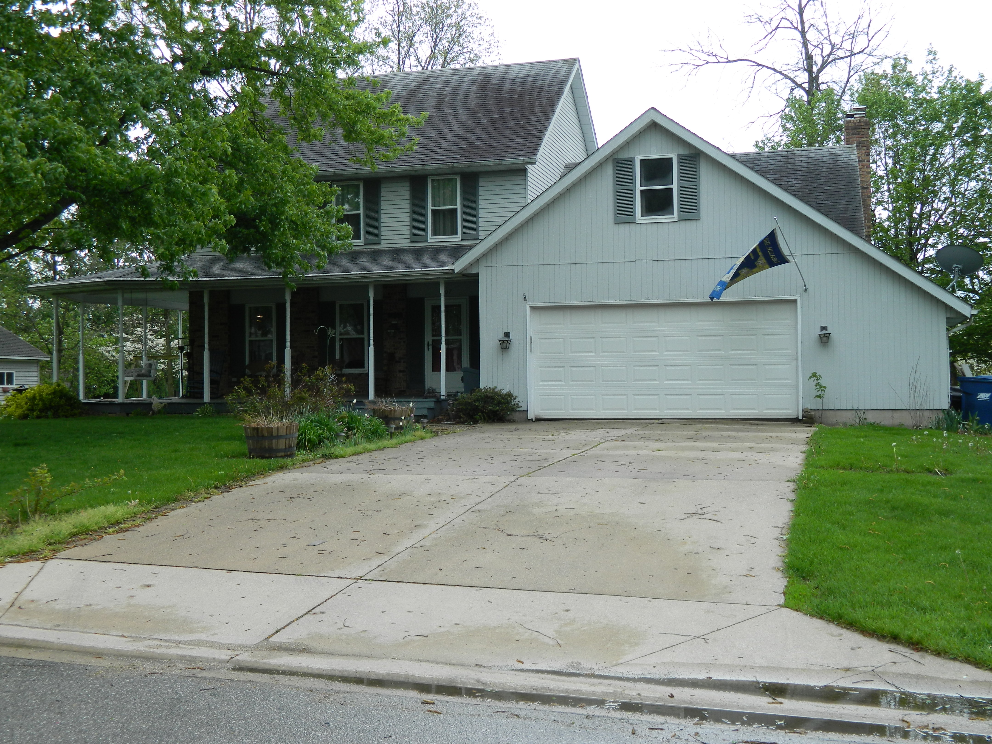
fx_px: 1175
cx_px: 496
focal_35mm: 41
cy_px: 372
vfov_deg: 35.1
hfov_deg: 45.8
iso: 80
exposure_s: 1/125
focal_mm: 7.3
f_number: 3.5
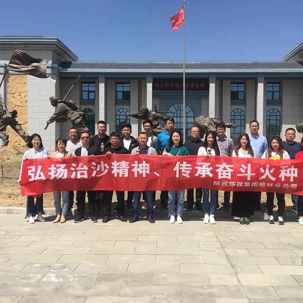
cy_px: 149
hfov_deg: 47.2
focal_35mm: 35
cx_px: 164
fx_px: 347
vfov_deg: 47.2
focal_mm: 4.15
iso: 25
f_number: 2.2
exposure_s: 1/1709
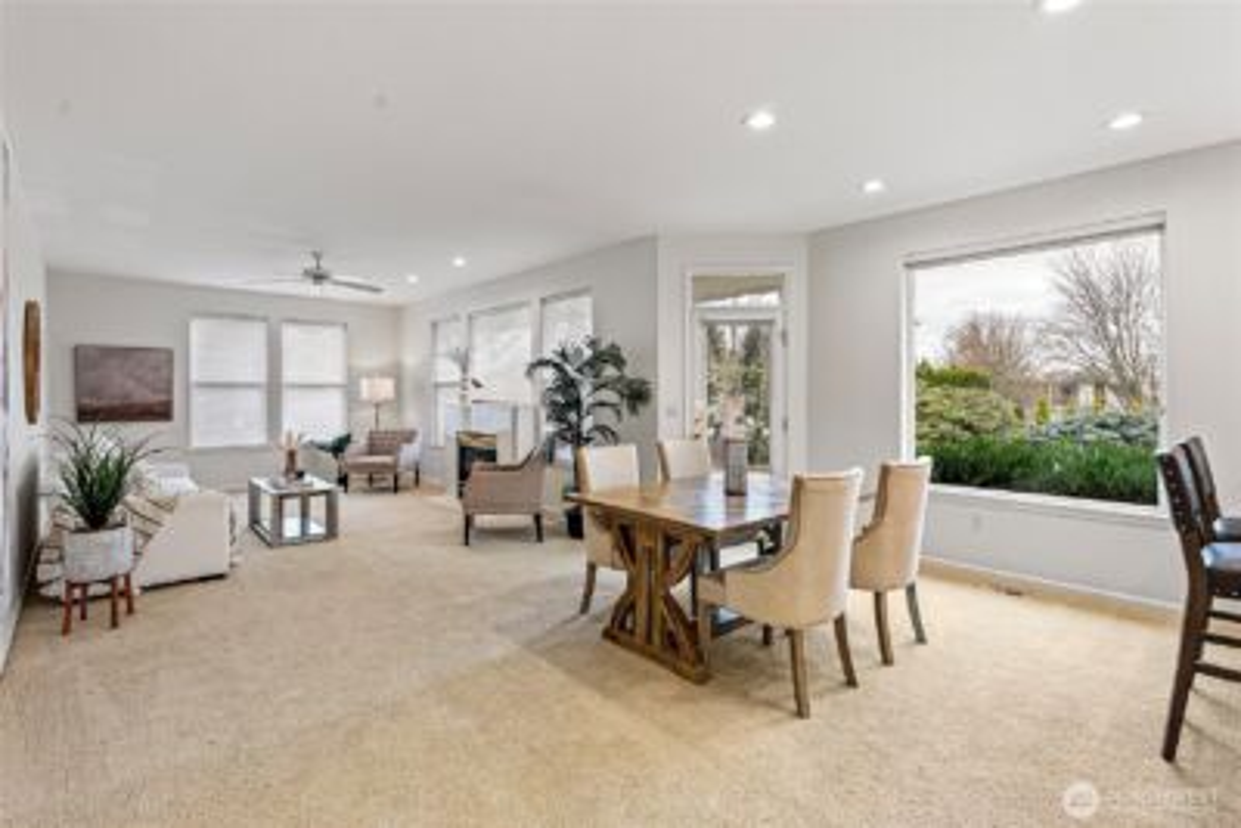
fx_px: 552
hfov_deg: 96.7
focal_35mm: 16
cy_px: 414
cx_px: 620
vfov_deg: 73.8
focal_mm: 16
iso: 1600
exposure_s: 1/50
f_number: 8
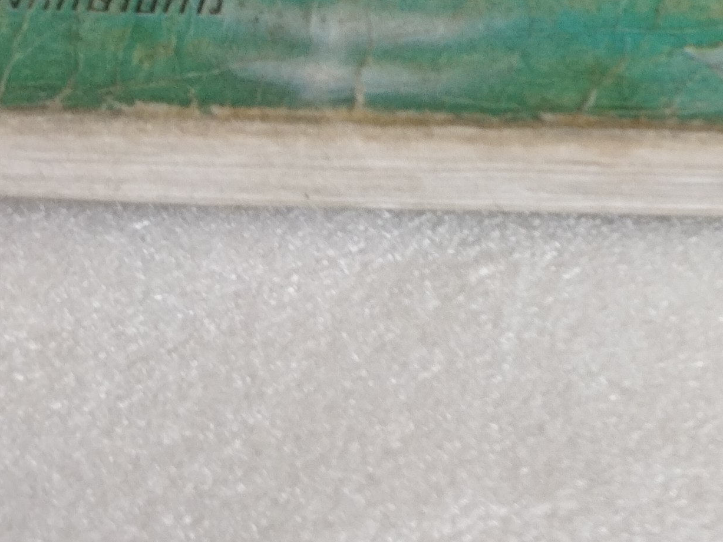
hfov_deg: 20.6
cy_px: 25
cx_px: 894
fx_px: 1838
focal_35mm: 88
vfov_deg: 16.5
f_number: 1.79
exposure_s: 1/60
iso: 120
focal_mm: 4.71
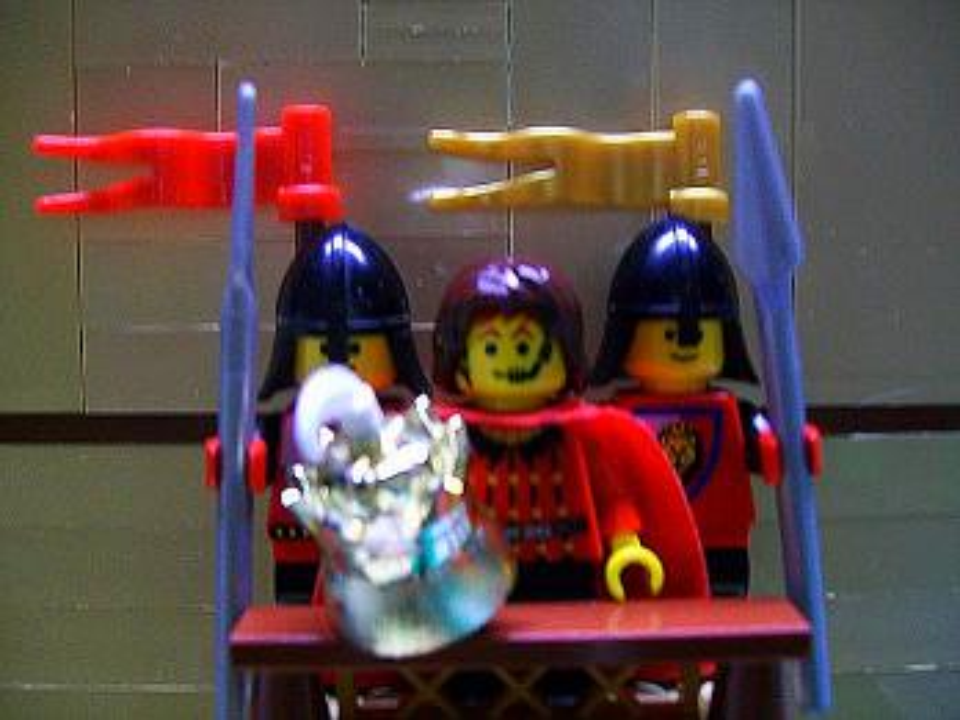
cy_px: 360
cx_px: 480
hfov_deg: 51.4
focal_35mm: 36
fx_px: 998
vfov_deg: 39.7
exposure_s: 1/20
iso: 160
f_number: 2.7
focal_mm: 6
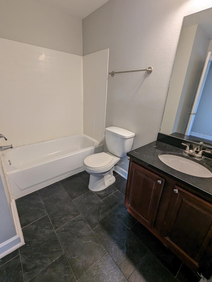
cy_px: 135
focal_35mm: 14
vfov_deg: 101.9
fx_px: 114
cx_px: 103
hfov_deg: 85.8
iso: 95
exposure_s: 1/37.4
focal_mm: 1.95
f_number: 2.2
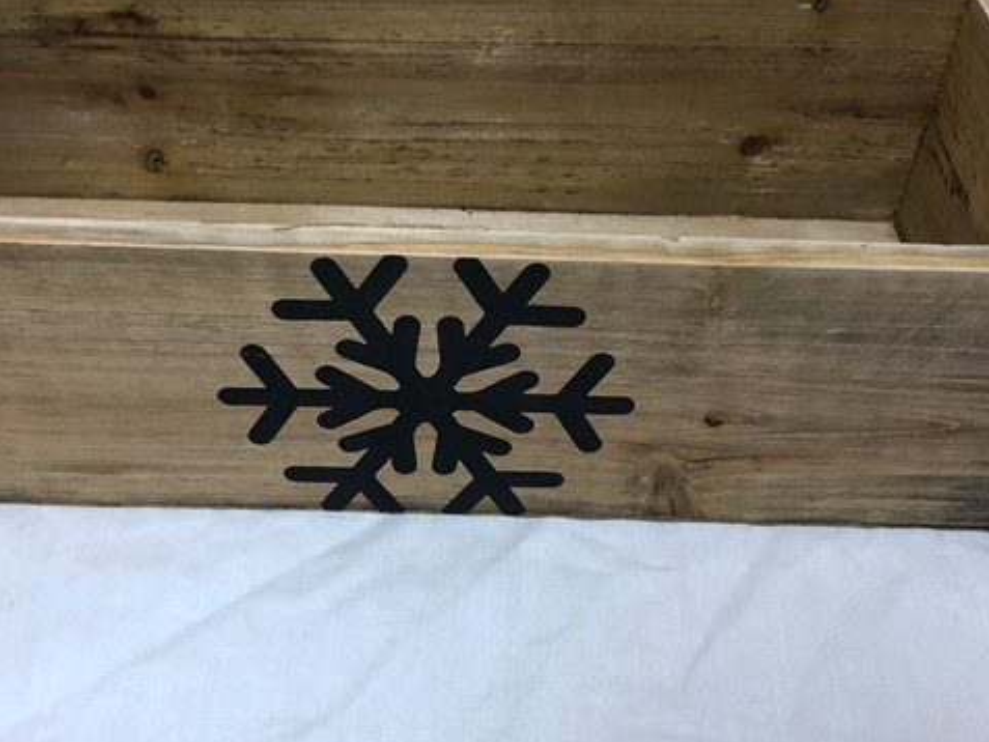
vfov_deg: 32.7
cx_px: 444
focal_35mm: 44
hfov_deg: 42.9
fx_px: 1257
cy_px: 264
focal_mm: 3.99
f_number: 1.8
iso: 64
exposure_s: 1/15
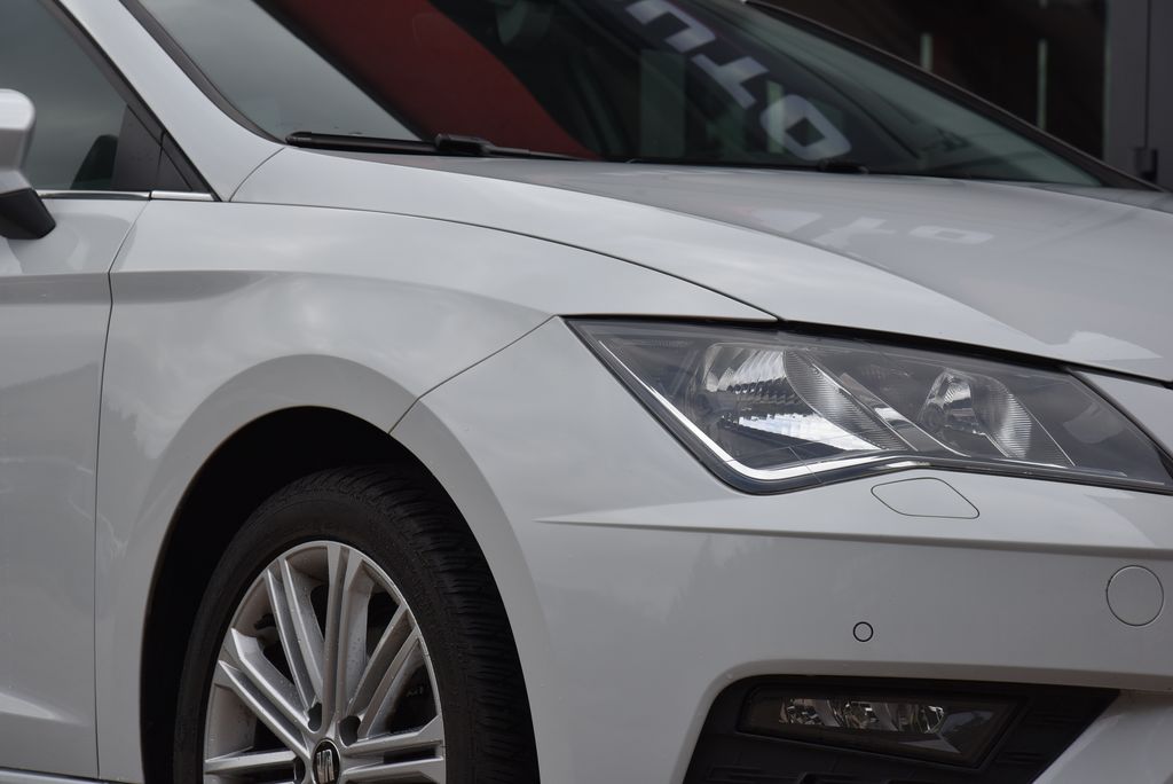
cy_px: 392
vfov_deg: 11.4
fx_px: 3912
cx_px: 586
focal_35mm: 120
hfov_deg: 17.1
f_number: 10
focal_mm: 120
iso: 500
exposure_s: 1/400
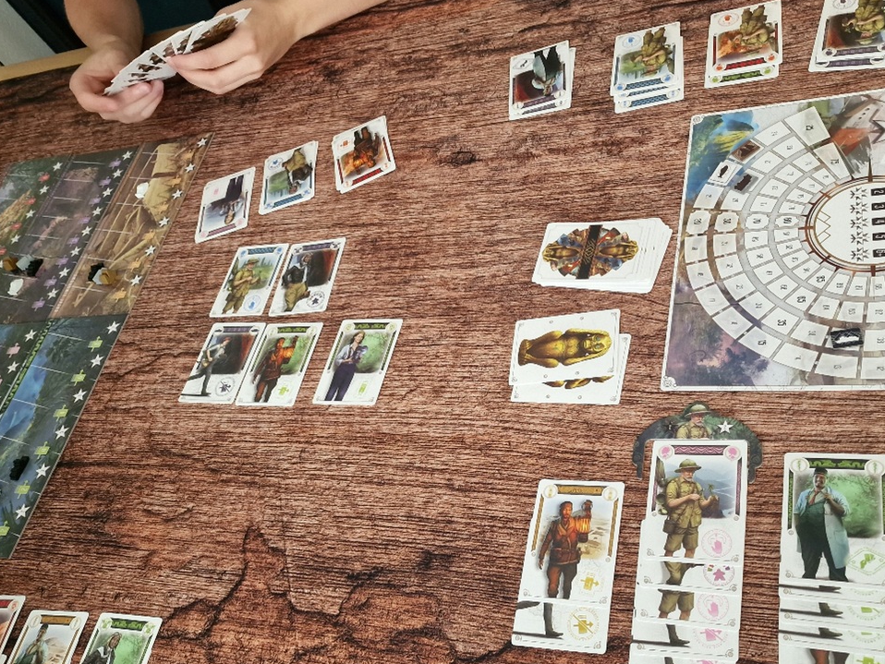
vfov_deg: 44.1
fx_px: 818
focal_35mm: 32
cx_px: 516
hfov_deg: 56.5
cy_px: 368
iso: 250
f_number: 1.8
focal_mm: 6.4
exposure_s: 1/50
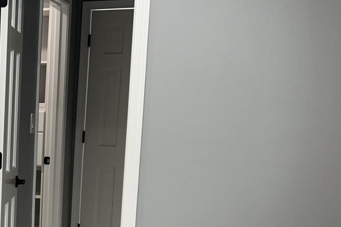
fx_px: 710
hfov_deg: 23.7
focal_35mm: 75
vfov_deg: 17.9
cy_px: 207
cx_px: -108
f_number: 1.5
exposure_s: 1/120
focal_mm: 5.7
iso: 40
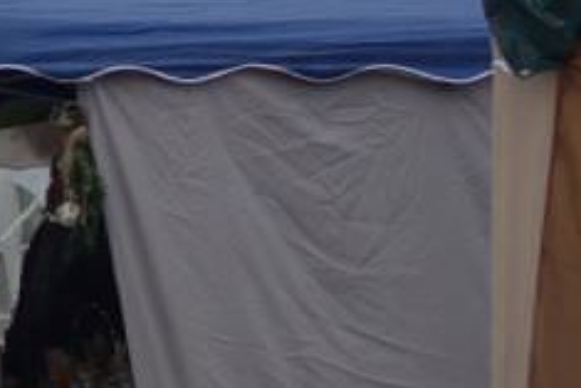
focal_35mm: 272
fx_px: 4392
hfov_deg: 6.8
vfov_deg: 5.1
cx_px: -1177
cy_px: 70
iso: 125
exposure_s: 1/250
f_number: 2.8
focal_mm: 14.7
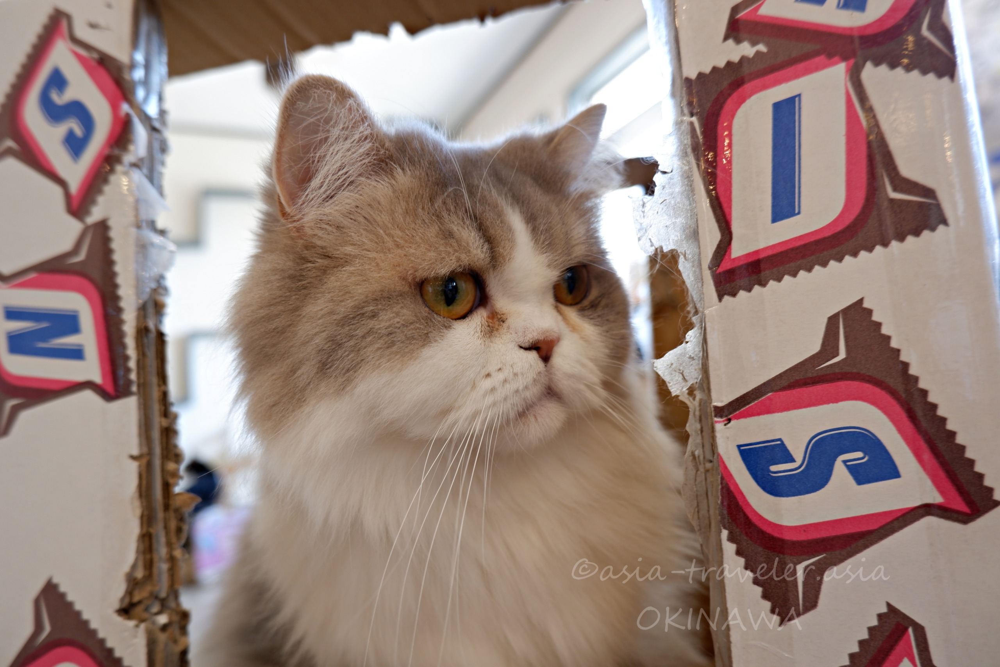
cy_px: 334
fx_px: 667
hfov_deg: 73.7
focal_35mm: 24
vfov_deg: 53.1
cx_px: 500
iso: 200
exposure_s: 1/25
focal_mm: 16.6
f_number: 3.6
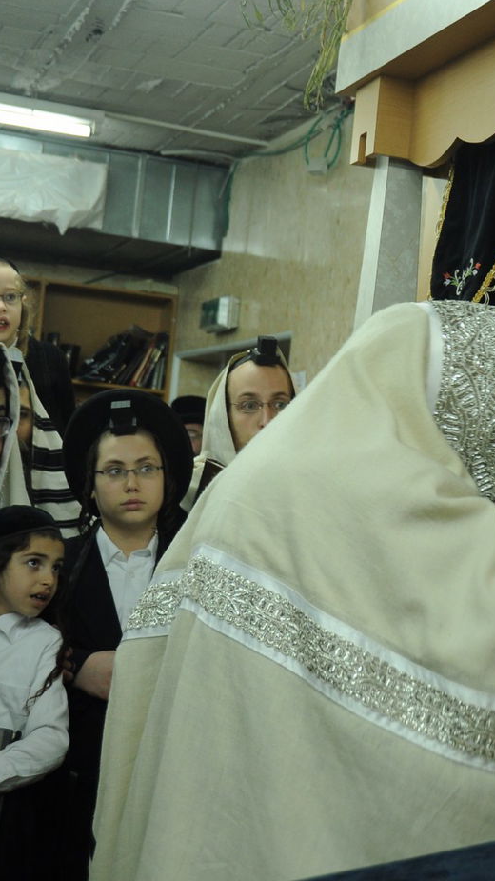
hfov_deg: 15.6
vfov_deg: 27.9
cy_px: 440
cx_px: 474
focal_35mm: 76
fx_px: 1774
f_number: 4
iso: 500
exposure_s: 1/50
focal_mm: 32
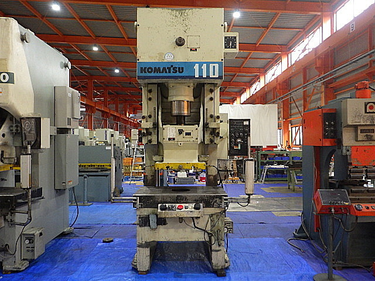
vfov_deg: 49.7
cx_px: 188
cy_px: 140
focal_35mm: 28
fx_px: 303
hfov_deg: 63.4
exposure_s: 1/45
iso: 640
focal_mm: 5
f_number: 3.5
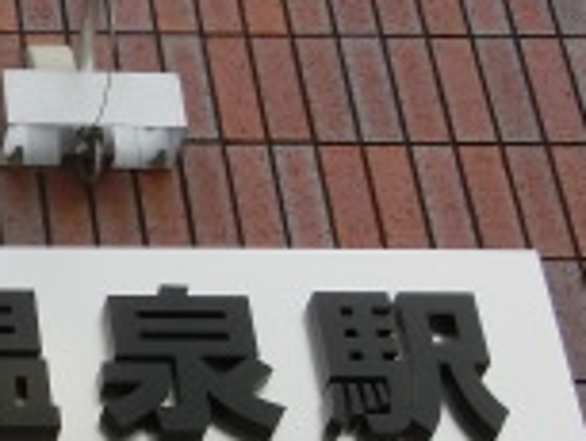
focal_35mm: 142
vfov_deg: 10.4
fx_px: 2406
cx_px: -391
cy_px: 433
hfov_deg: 12.9
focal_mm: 6
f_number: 3.9
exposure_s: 1/800
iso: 80
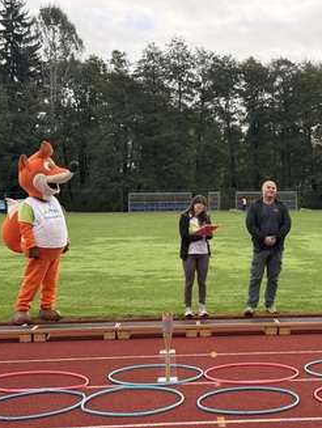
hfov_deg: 22.0
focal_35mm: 66
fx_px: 817
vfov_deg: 29.4
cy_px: 208
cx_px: 260
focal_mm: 6.76
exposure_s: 1/641
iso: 80
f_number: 1.78
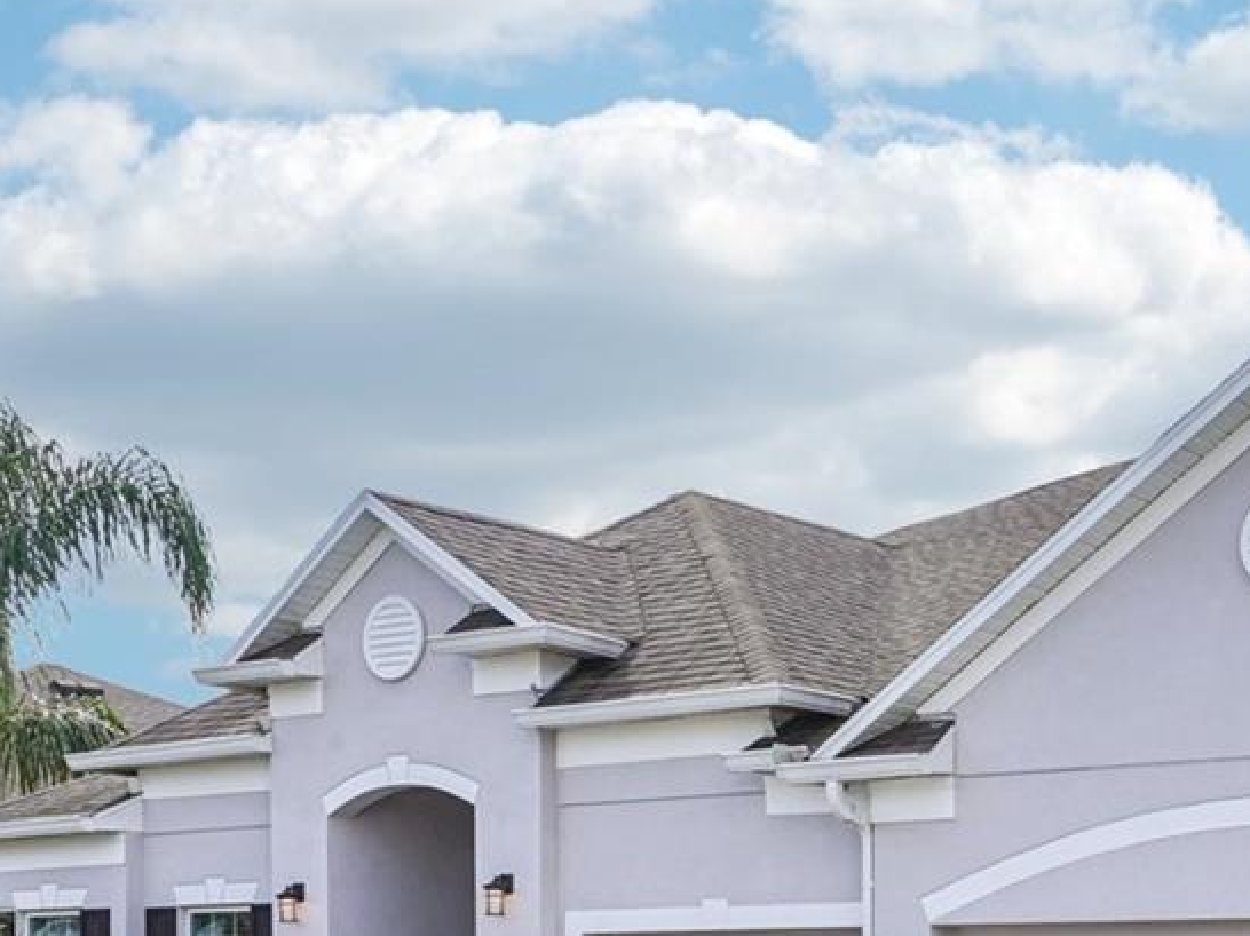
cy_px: 975
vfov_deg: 22.6
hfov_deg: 31.0
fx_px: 2238
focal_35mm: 62
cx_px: 804
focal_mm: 22
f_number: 18
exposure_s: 1/50
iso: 100
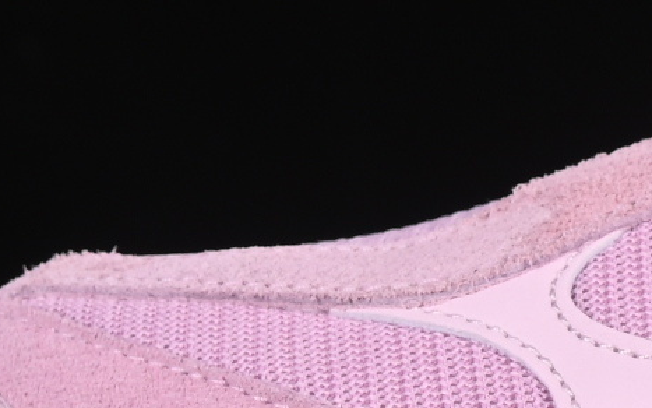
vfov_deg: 2.9
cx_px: 1370
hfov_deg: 4.5
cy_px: 22
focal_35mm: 456
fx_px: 8104
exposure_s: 1/80
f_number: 8
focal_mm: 50
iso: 160
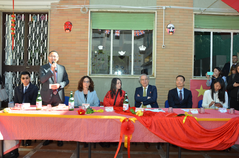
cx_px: 120
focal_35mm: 27
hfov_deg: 67.5
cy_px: 79
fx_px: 179
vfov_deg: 47.7
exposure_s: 1/250
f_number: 7.1
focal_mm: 18
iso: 400
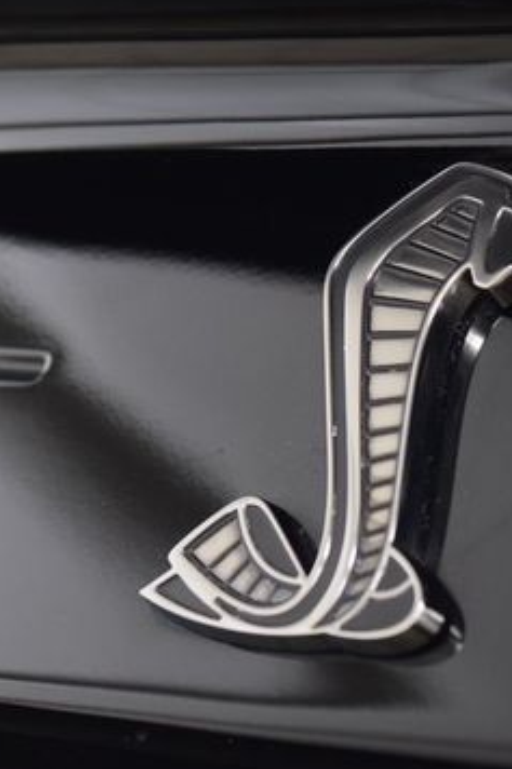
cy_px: 399
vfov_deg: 10.9
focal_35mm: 189
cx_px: 413
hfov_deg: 7.2
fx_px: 4036
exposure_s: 1/30
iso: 1600
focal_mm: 70
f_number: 4
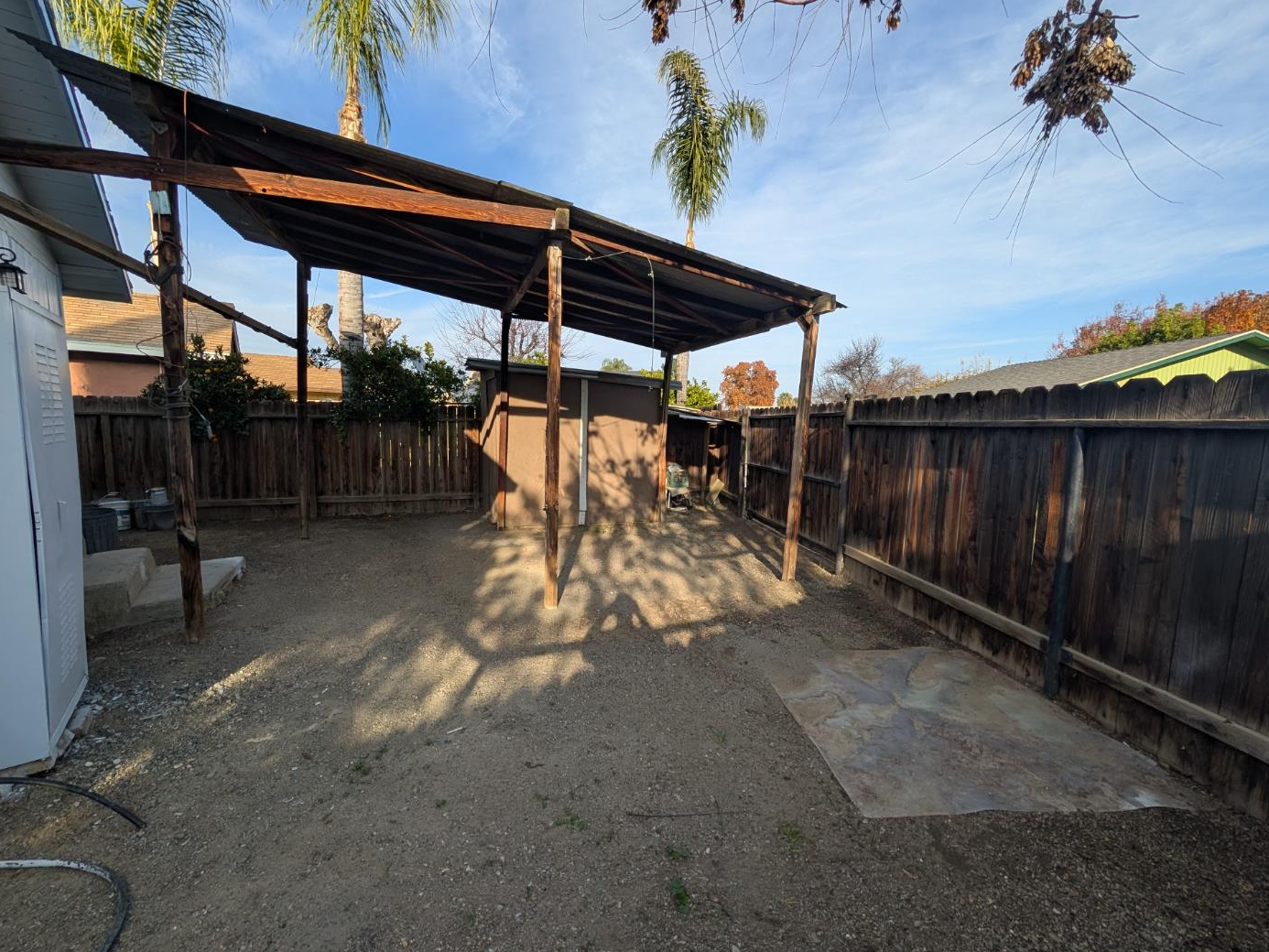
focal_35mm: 13
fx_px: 477
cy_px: 475
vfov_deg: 89.9
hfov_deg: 106.1
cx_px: 609
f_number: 1.7
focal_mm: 2.02
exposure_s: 1/1672
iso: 53
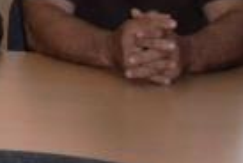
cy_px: -408
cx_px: -459
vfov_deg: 5.4
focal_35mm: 235
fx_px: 1588
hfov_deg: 7.7
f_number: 5
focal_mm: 21
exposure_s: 1/100
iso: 800
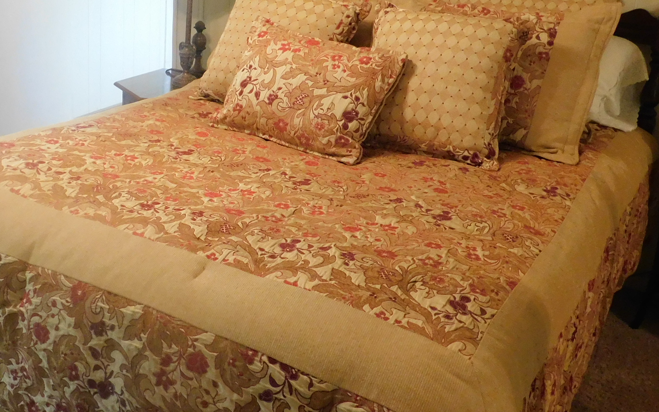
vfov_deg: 28.0
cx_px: 219
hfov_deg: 42.9
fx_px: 826
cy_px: 202
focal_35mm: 46
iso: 400
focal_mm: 4
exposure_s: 1/20
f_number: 3
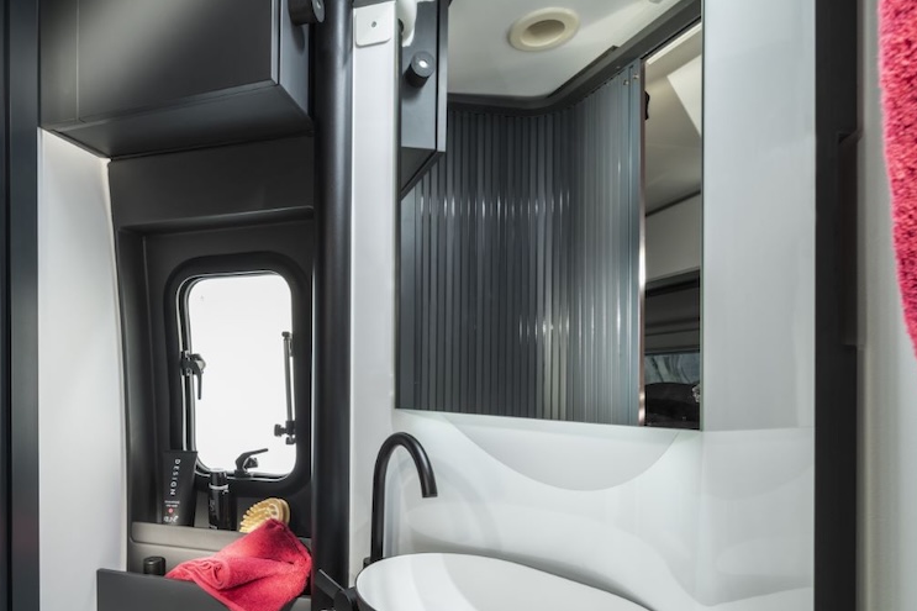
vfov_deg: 58.0
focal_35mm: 21
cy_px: 414
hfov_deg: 80.3
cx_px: 367
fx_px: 535
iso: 64
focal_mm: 13
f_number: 11
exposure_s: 1/8
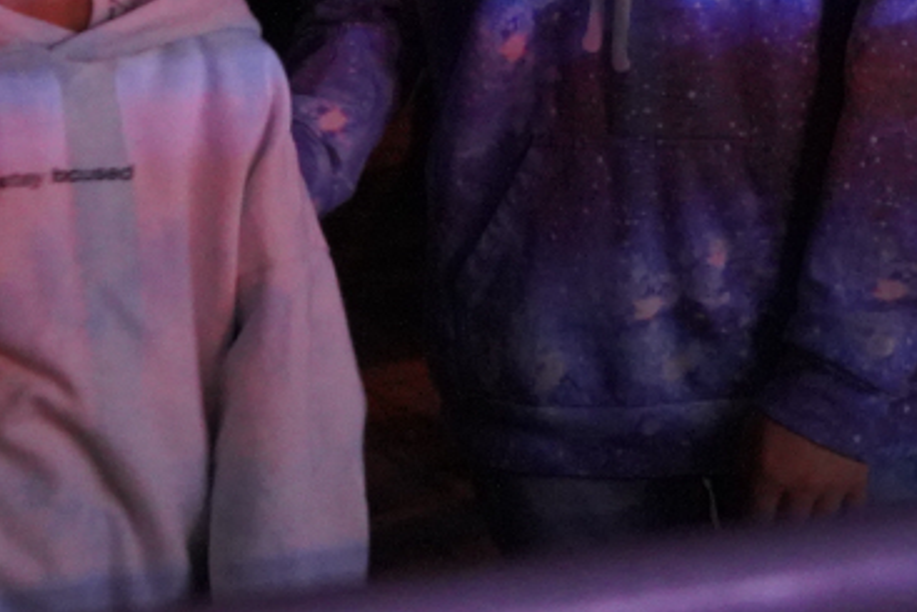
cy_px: -461
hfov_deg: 12.4
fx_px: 4153
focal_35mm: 163
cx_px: -95
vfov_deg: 8.2
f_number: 4
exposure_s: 1/80
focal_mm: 46
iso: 12800
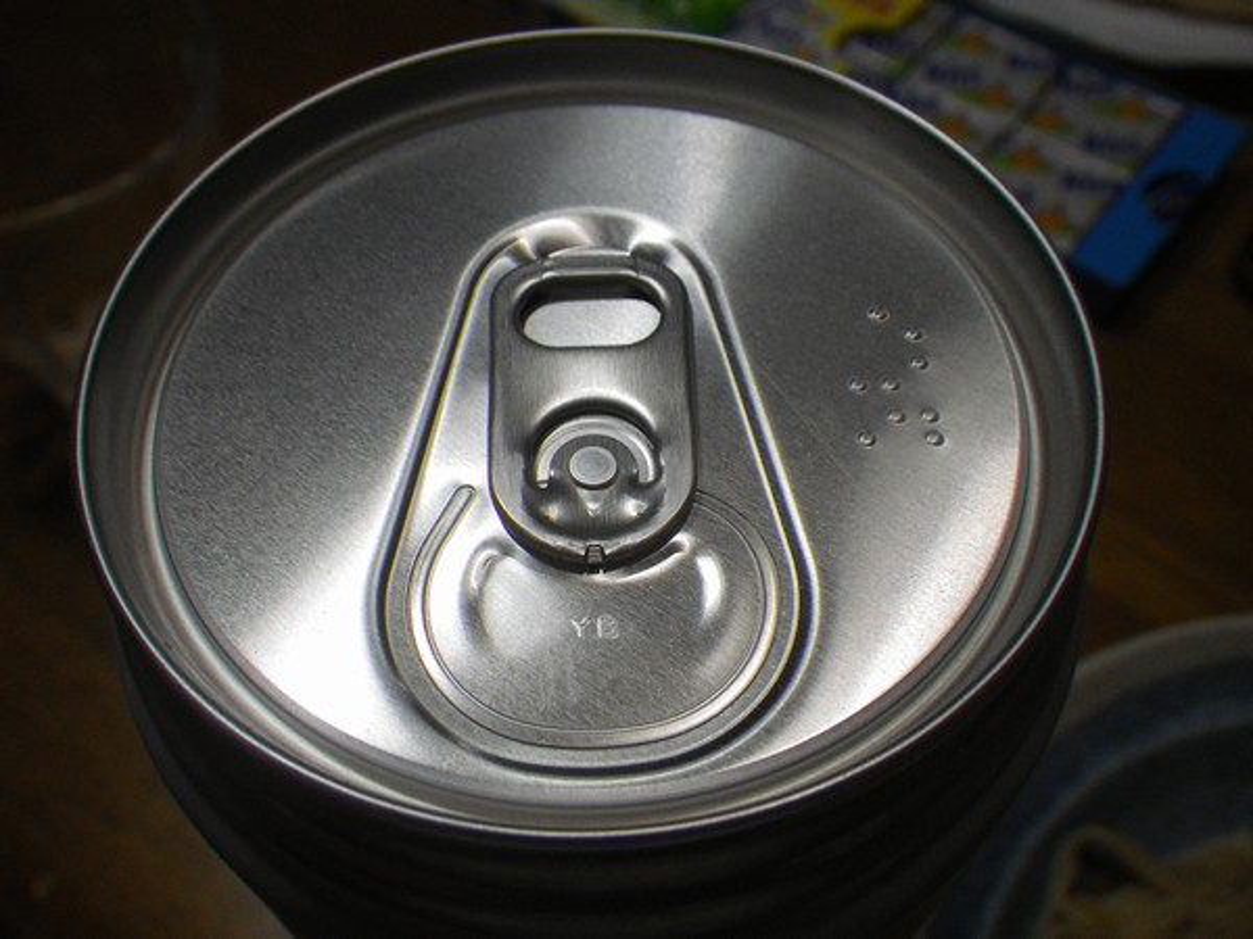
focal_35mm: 34
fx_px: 1231
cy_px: 470
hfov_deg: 54.0
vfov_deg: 41.8
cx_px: 626
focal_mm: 6.1
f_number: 3.8
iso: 250
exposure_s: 1/50
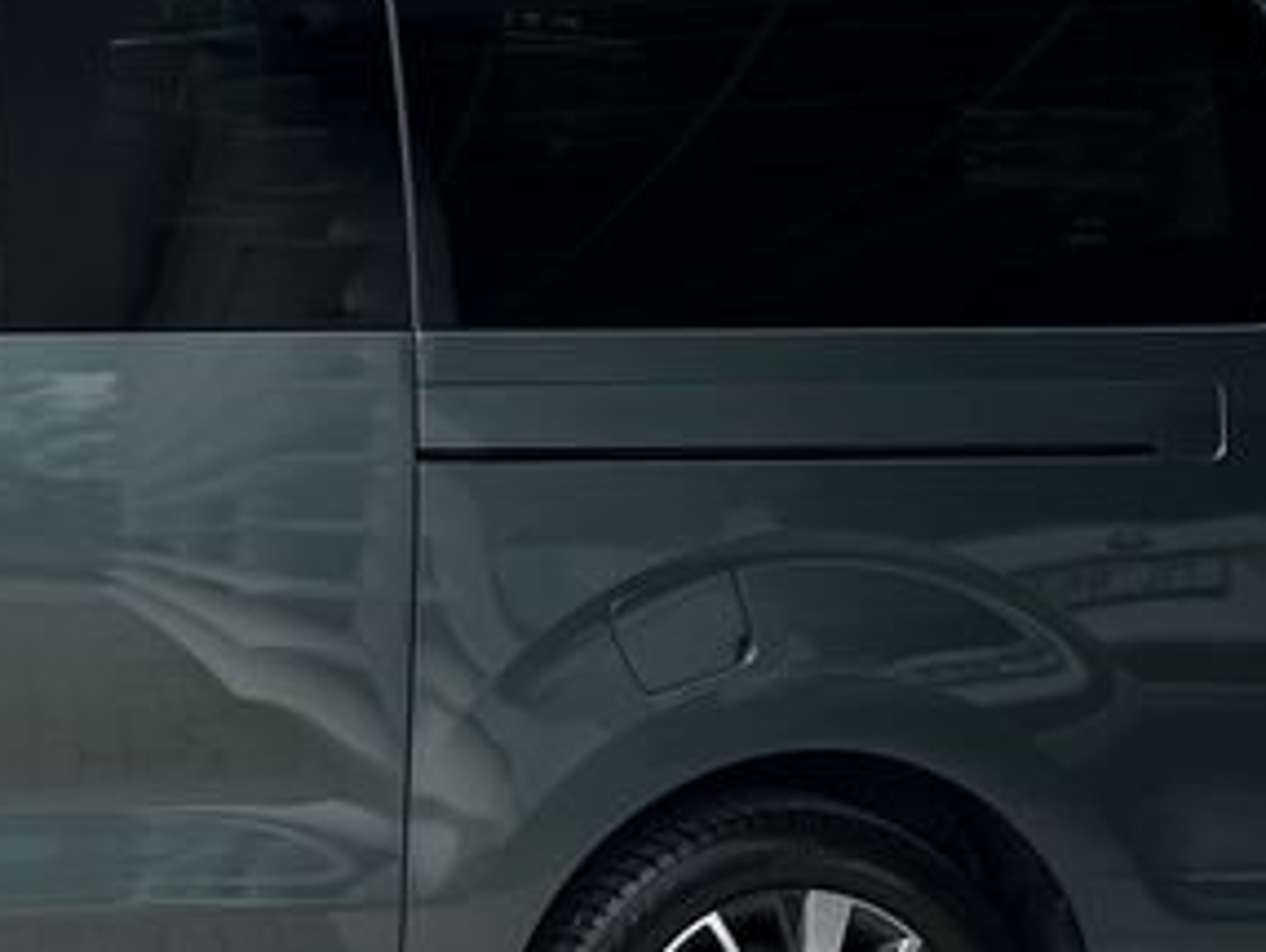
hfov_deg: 18.9
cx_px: -558
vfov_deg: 15.8
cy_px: 252
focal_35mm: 93
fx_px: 3404
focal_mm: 5.1
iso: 50
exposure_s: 1/2967
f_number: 1.6
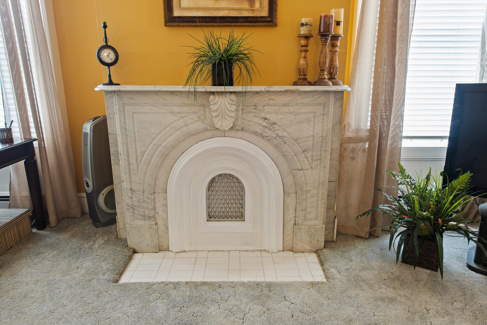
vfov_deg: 53.2
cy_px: 162
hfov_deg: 73.7
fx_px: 325
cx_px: 244
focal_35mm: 24
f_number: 8
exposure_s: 5
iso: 100
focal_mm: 24
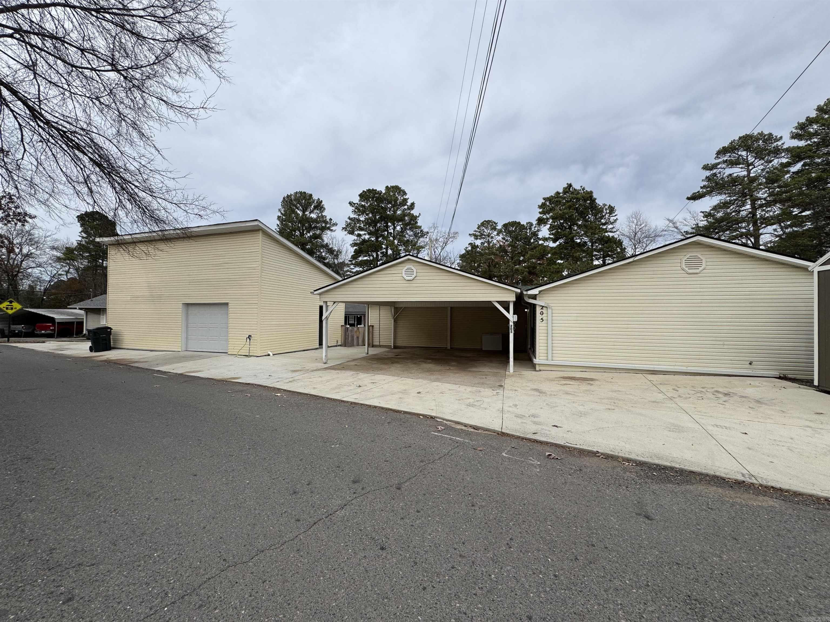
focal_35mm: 14
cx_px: 415
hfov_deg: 102.1
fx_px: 336
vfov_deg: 85.7
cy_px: 311
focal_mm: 2.22
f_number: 2.2
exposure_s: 1/641
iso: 40
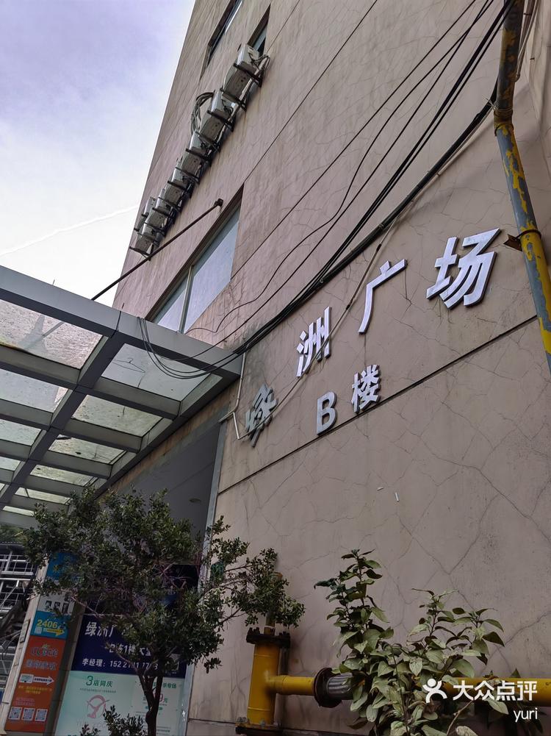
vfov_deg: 65.3
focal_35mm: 27
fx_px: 573
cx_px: 276
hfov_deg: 51.3
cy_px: 368
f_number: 1.9
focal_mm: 5.52
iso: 50
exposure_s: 1/1667
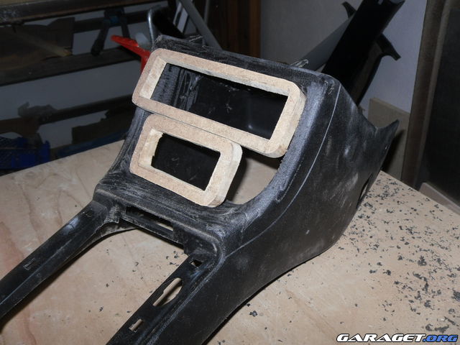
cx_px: 230
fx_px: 465
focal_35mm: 35
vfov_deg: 40.7
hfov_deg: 52.6
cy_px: 172
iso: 80
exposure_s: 1/45
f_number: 3.5
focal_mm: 6.3
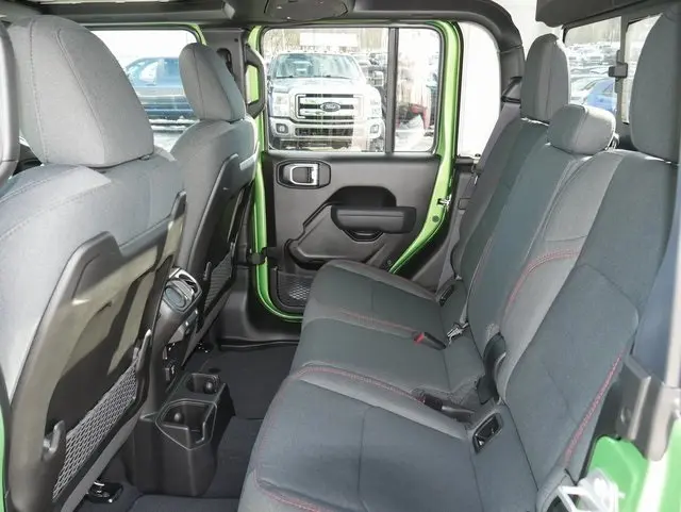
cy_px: 256
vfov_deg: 49.8
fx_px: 551
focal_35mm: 28
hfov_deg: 63.4
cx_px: 340
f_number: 5
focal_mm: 14
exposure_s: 1/60
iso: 640
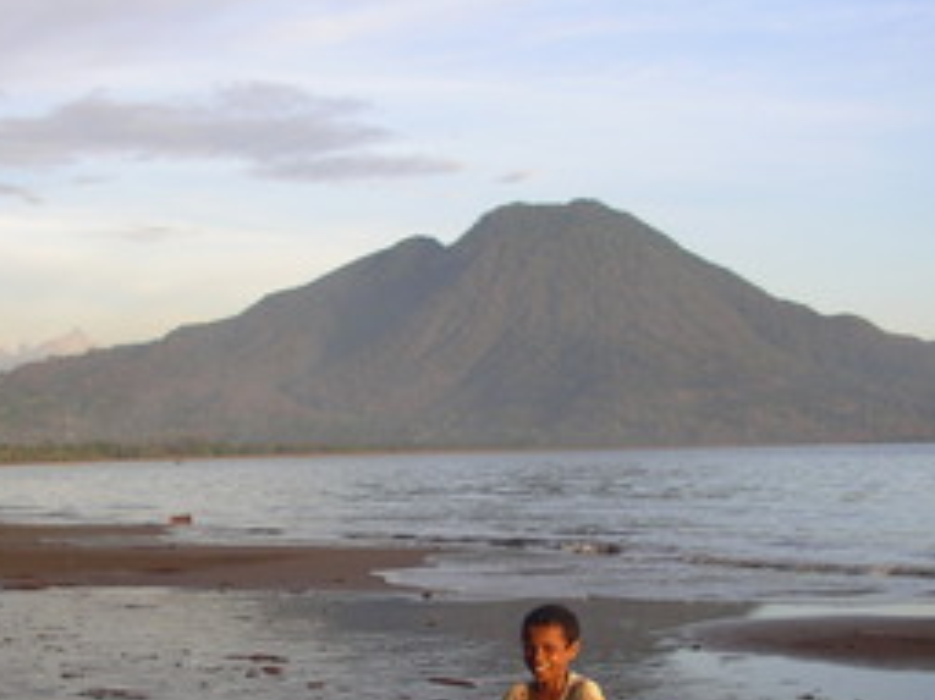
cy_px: 608
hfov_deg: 29.8
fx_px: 1755
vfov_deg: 22.1
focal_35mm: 65
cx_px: 385
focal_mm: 5.7
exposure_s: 1/125
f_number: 2.8
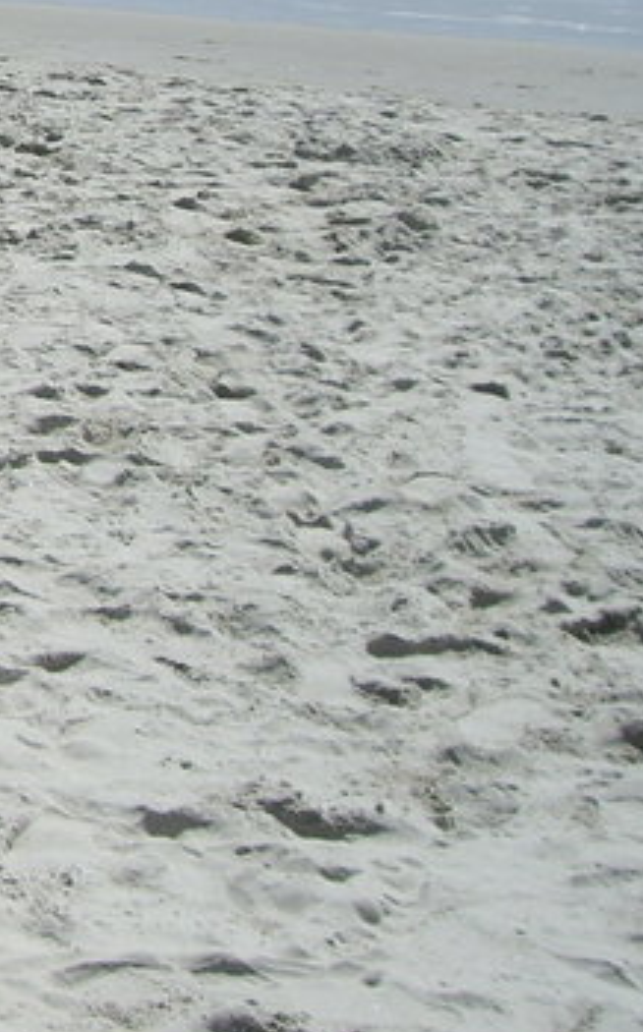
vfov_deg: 17.2
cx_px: -572
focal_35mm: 118
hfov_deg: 10.3
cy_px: -32
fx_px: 3317
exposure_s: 1/1000
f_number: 4.3
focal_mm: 6.2
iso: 50
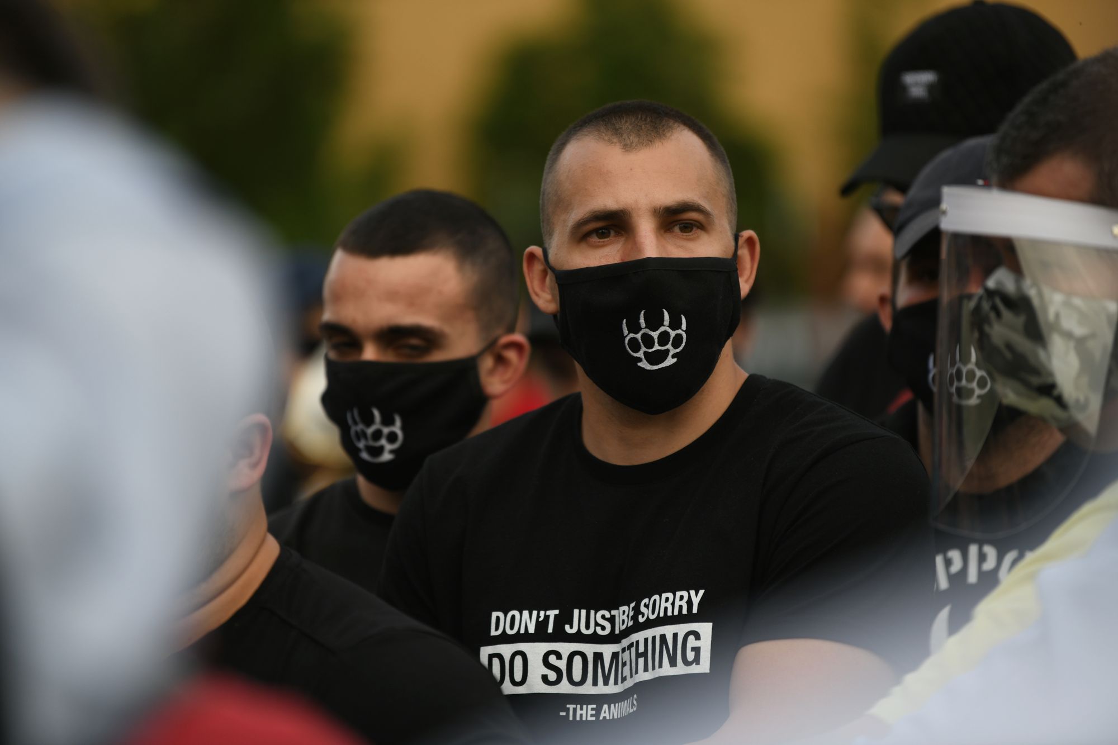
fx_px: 6210
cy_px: 372
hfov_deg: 10.3
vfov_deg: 6.9
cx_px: 559
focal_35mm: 200
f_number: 2.8
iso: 250
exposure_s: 1/1000
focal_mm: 200
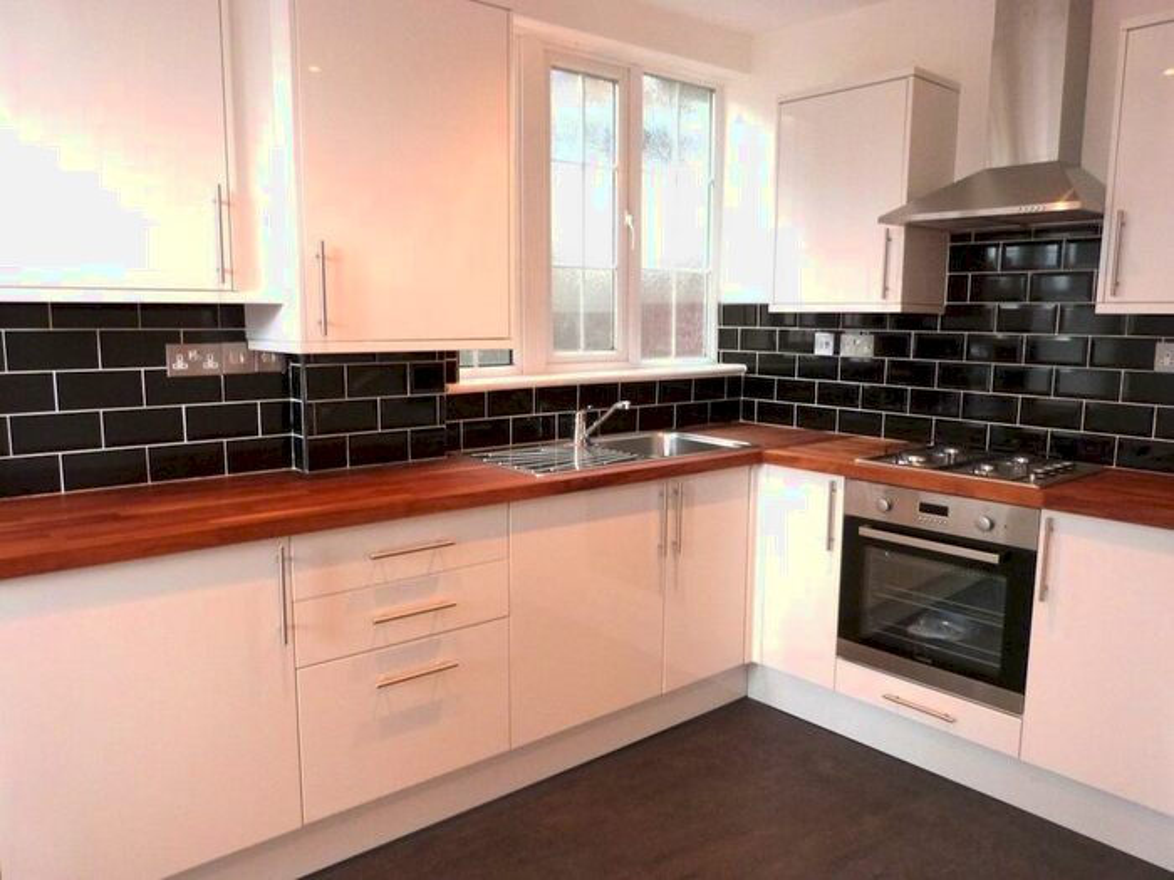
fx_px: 848
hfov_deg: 69.4
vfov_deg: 54.9
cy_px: 440
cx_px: 587
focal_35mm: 25
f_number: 2.8
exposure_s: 1/30
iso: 400
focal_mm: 4.5
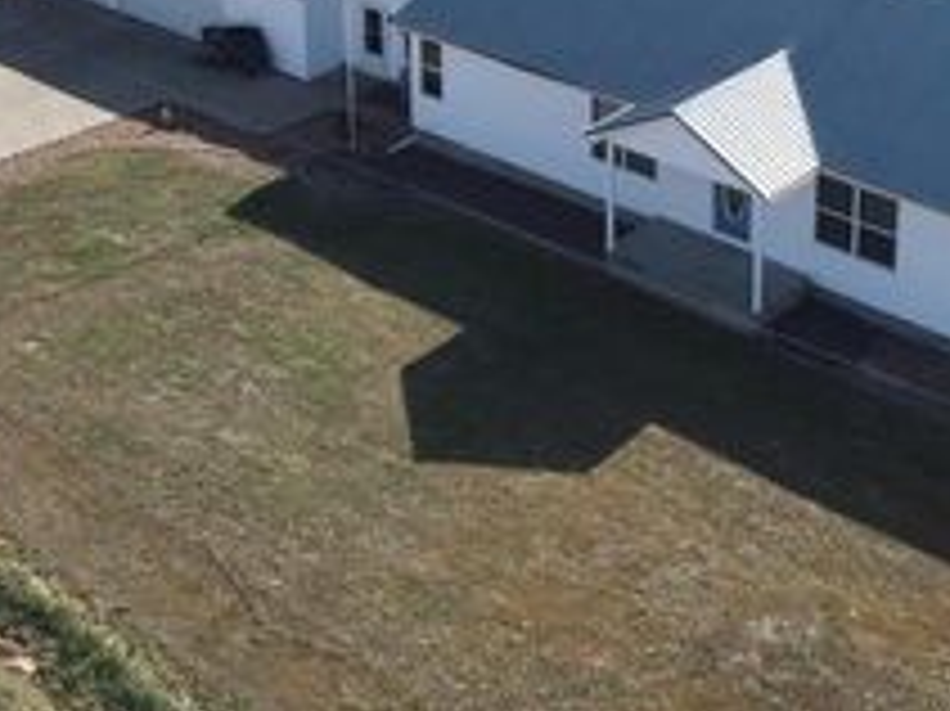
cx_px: 572
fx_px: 1563
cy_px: -119
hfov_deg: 33.7
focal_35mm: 57
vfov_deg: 23.6
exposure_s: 1/1500
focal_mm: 4.4
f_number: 2.8
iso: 100
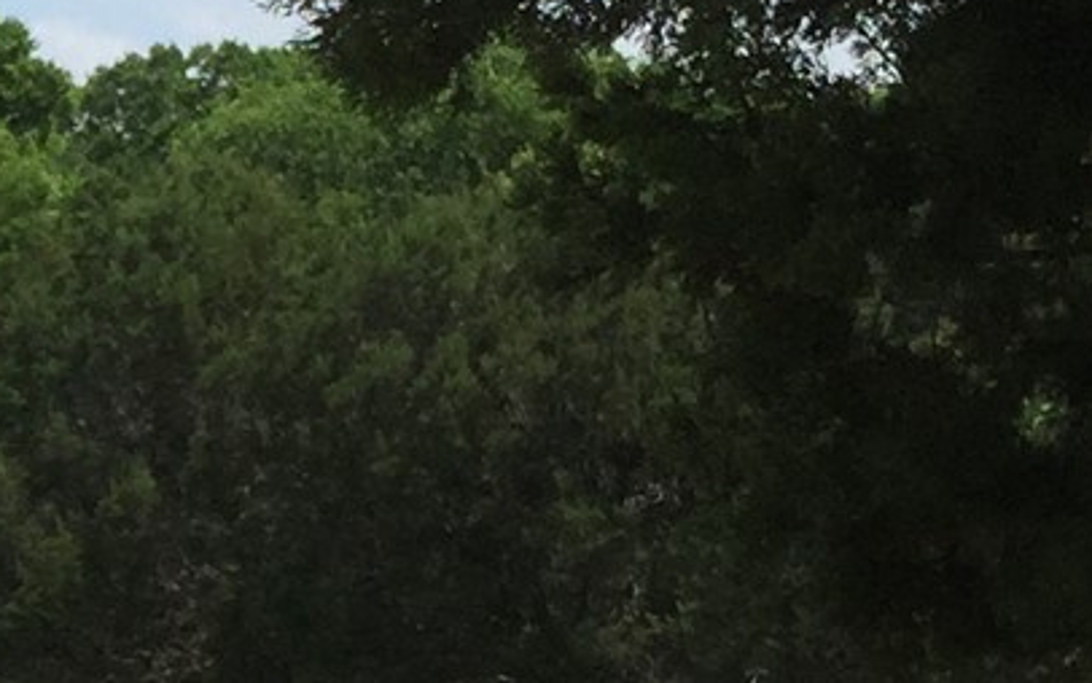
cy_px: 777
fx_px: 4614
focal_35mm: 155
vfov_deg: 8.4
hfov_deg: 12.3
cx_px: -896
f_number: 2.2
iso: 32
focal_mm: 4.15
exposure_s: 1/2825
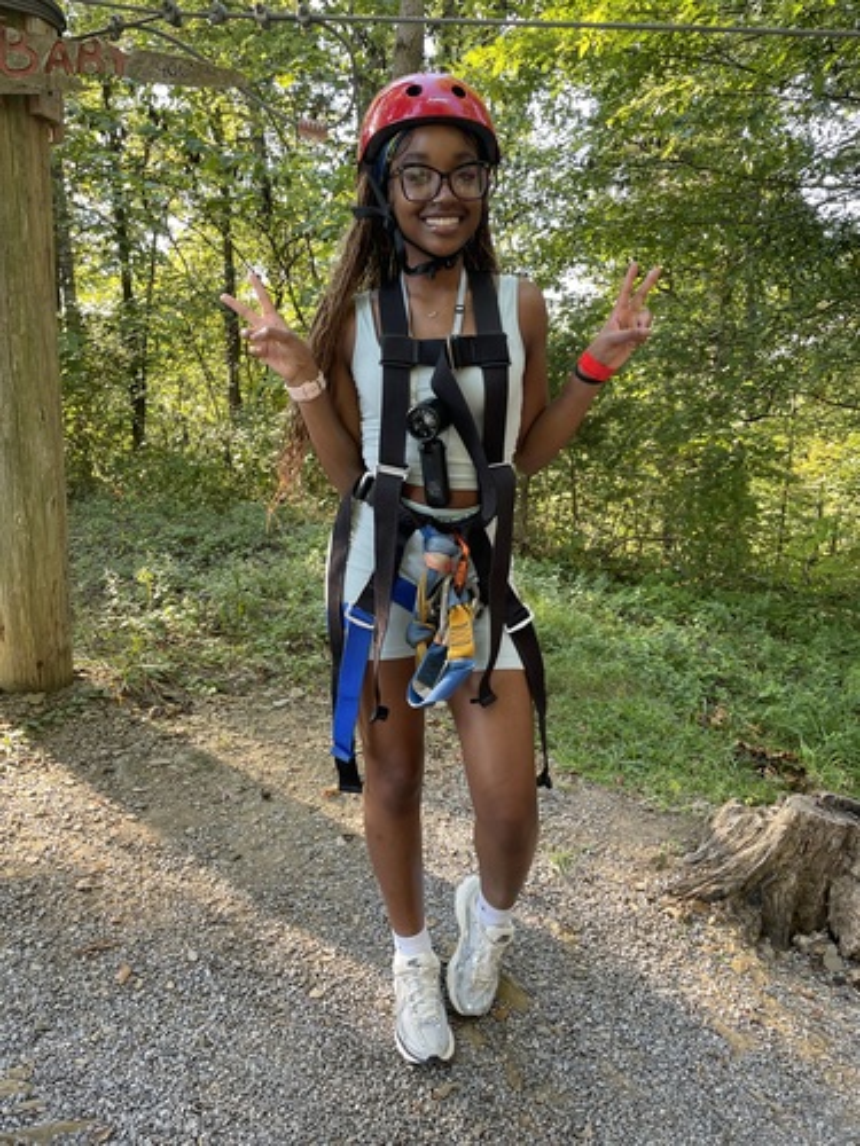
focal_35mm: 26
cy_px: 573
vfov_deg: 67.3
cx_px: 430
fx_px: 861
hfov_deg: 53.1
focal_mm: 4.2
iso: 64
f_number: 1.6
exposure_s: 1/121
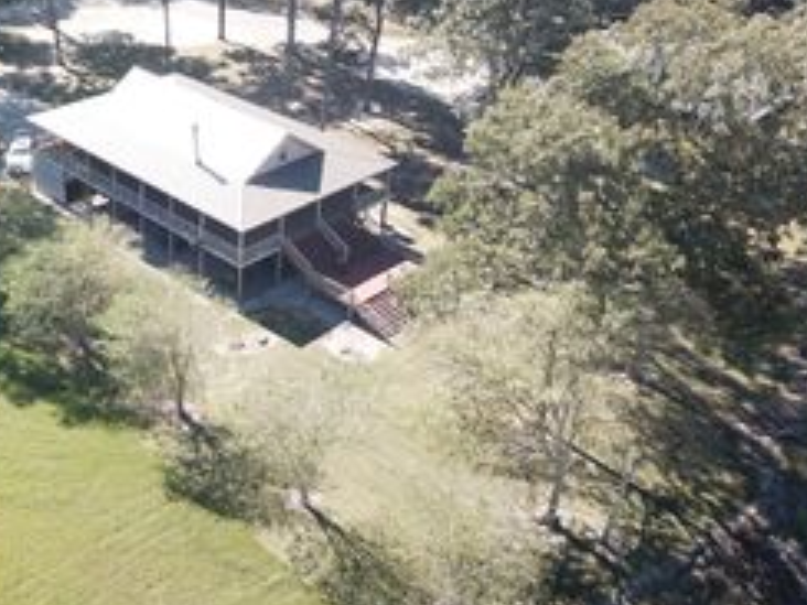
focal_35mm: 46
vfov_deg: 31.2
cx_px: 187
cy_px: 197
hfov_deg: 39.9
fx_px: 1072
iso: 100
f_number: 2.2
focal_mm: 4.73
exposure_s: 1/114
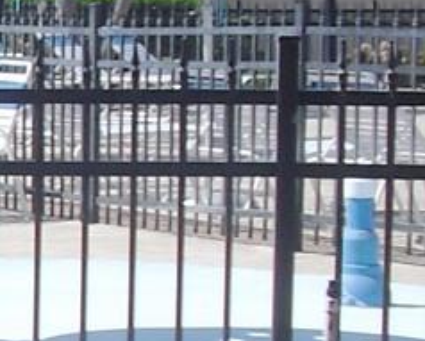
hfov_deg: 7.3
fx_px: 2972
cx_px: -830
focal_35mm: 236
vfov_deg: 6.6
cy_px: 309
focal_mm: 6.3
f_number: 7.8
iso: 64
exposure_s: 1/200
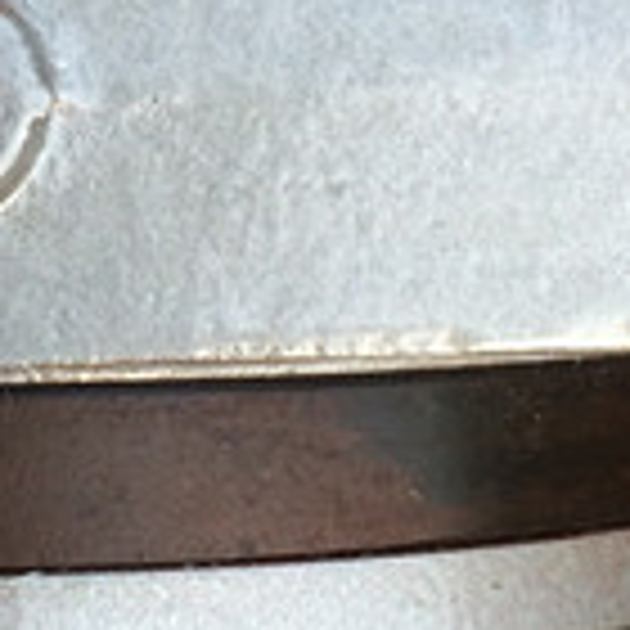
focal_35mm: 146
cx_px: -18
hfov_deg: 11.8
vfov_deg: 11.9
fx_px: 3006
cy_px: 63
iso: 32
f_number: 2.2
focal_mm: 4.15
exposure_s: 1/391
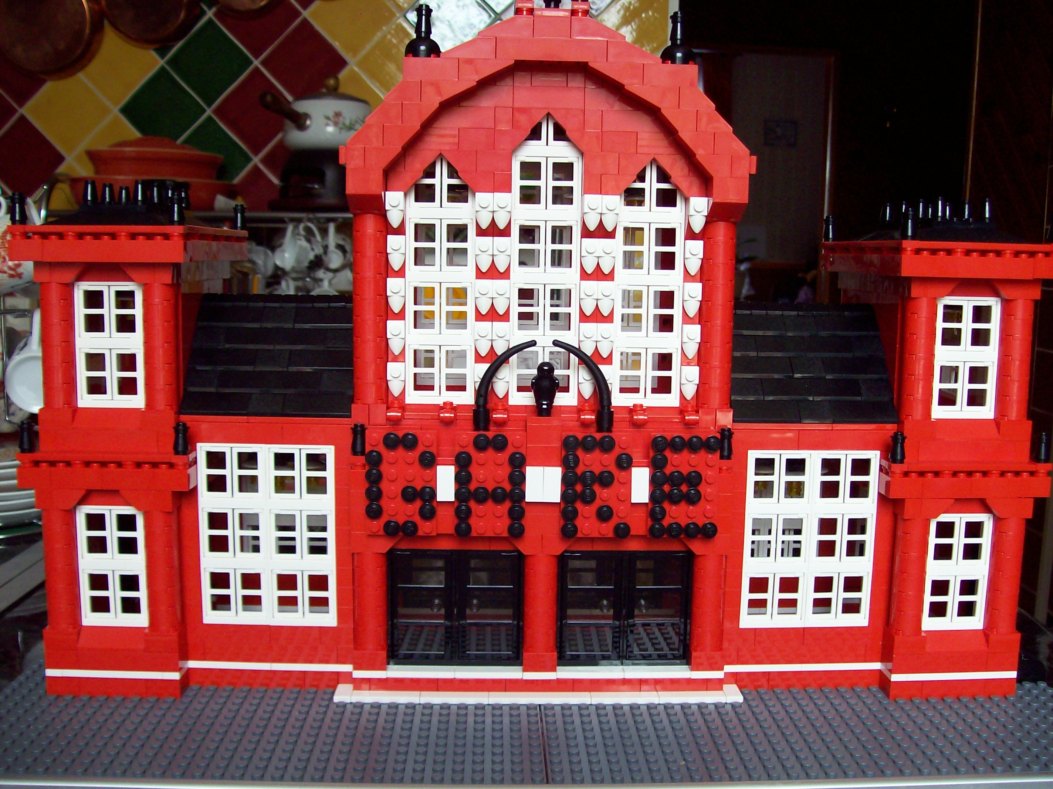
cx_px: 526
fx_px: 1095
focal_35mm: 36
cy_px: 394
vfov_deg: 39.6
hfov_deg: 51.4
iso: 80
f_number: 2.7
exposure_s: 1/87.3
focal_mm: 6
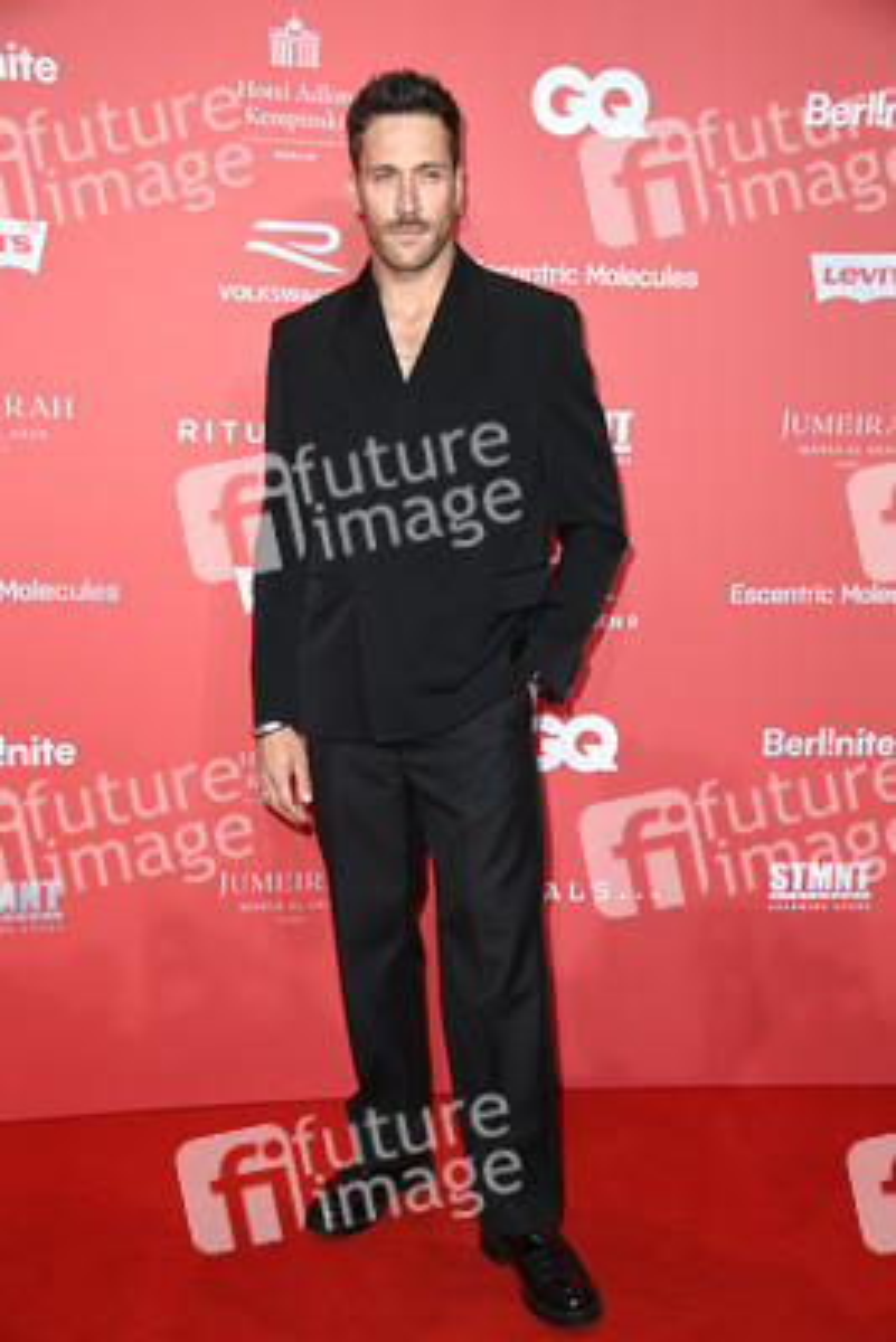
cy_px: 671
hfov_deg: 29.9
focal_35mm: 45
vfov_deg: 43.6
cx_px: 448
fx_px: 1678
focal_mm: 45
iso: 1000
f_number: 5.6
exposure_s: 1/250
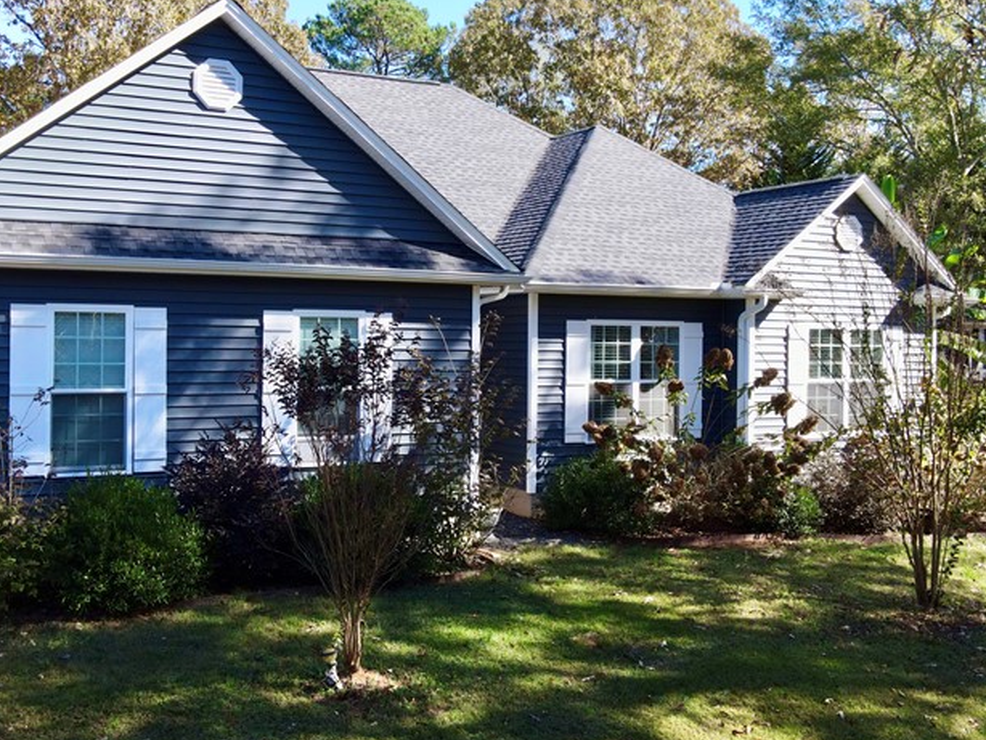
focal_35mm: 40
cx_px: 453
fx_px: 1140
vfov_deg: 36.0
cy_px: 374
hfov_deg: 46.7
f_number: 2.8
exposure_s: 1/180
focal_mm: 4.5
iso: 100
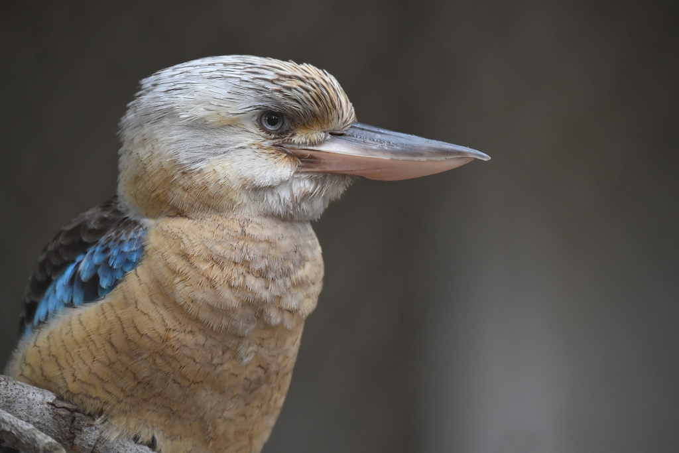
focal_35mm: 400
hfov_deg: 5.2
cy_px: 226
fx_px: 7545
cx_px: 340
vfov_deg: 3.4
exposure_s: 1/125
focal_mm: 400
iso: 2200
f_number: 5.6
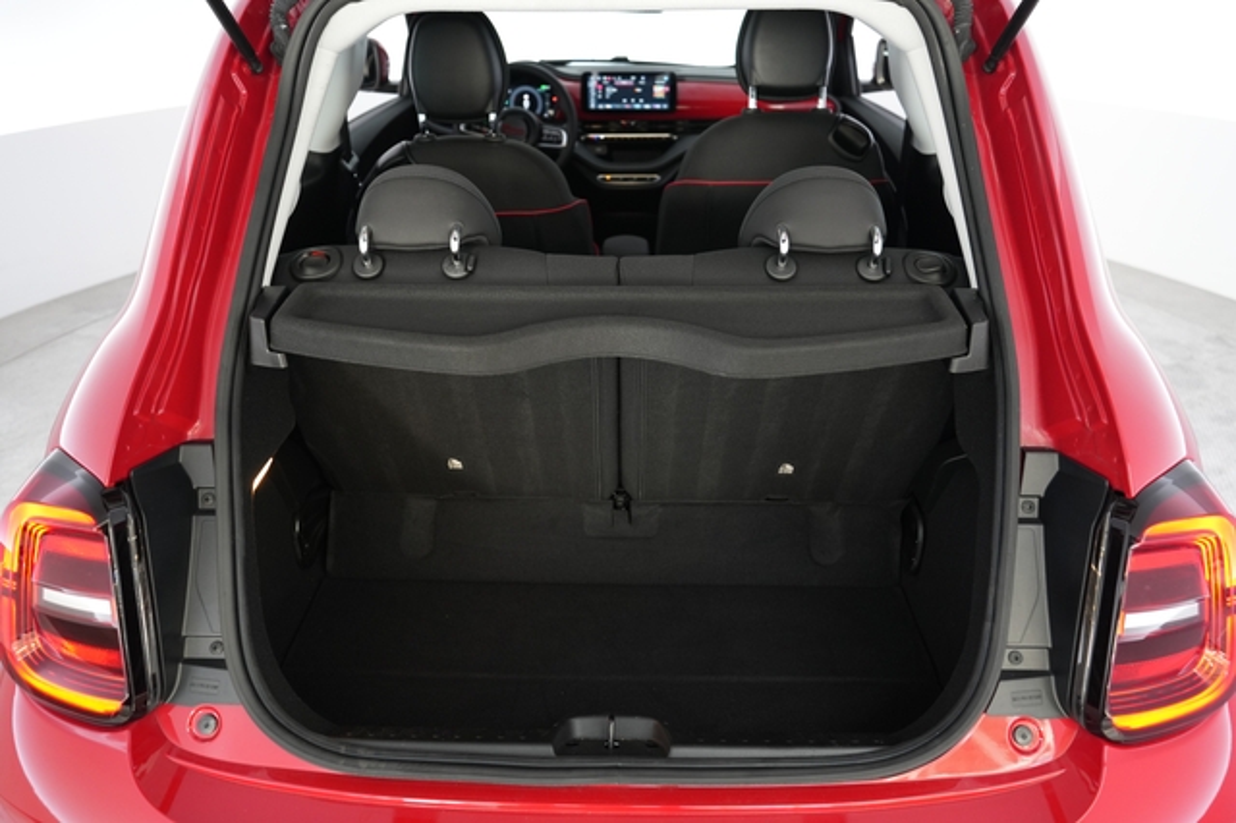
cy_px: 412
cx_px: 618
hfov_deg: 73.8
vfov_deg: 53.1
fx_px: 824
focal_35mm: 24
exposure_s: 1/30
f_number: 2.8
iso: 1000
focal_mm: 24
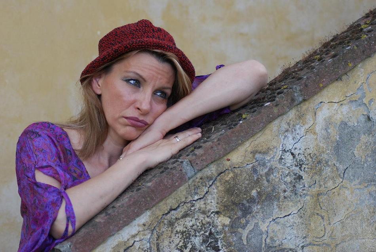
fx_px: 1098
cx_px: 188
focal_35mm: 105
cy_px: 126
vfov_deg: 13.1
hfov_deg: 19.4
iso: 400
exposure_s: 1/160
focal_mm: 70
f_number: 4
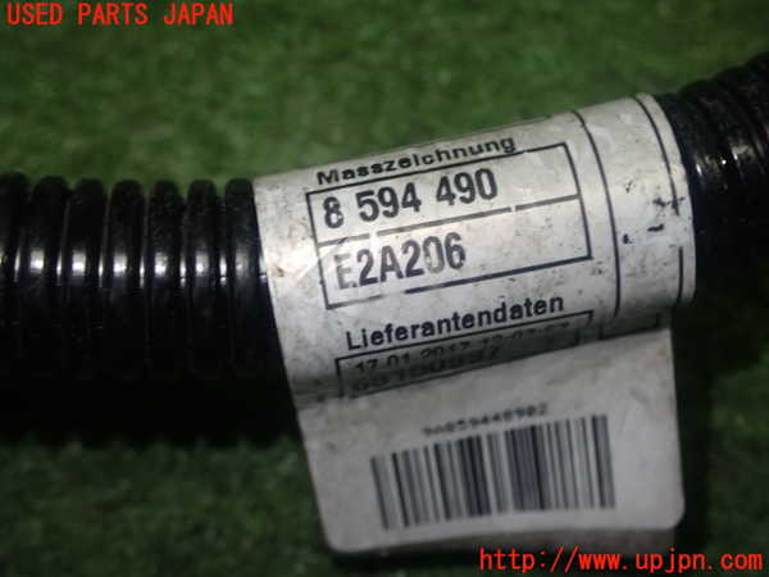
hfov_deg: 31.2
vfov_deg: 23.7
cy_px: 288
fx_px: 1377
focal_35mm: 62
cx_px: 384
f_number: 3.6
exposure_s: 1/60
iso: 250
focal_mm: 11.09
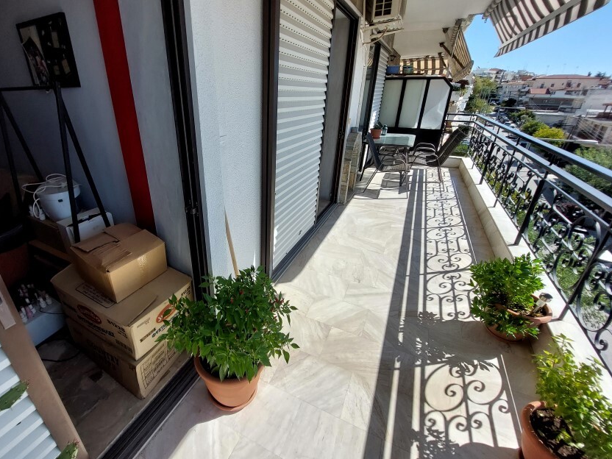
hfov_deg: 97.7
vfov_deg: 81.7
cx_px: 269
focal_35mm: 15
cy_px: 230
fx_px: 265
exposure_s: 1/1445
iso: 50
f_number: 2.2
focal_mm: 1.74
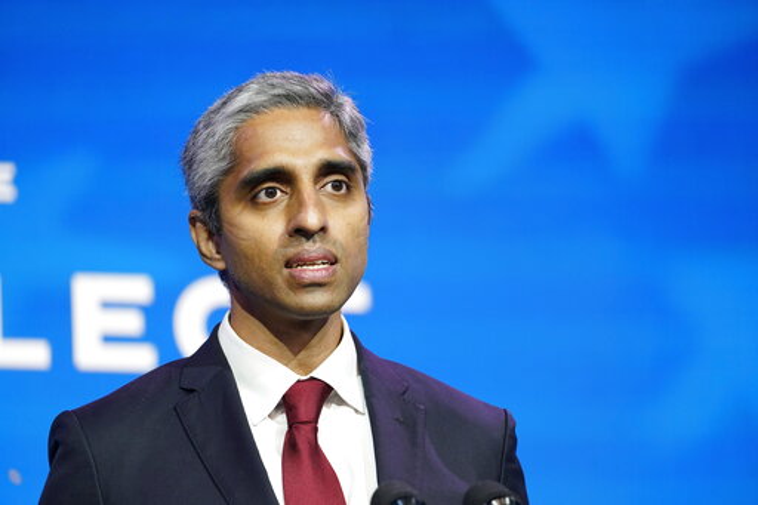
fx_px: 8419
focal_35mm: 400
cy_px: 252
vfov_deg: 3.4
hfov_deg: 5.2
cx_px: 379
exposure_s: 1/125
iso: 2500
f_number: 5.6
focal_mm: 400
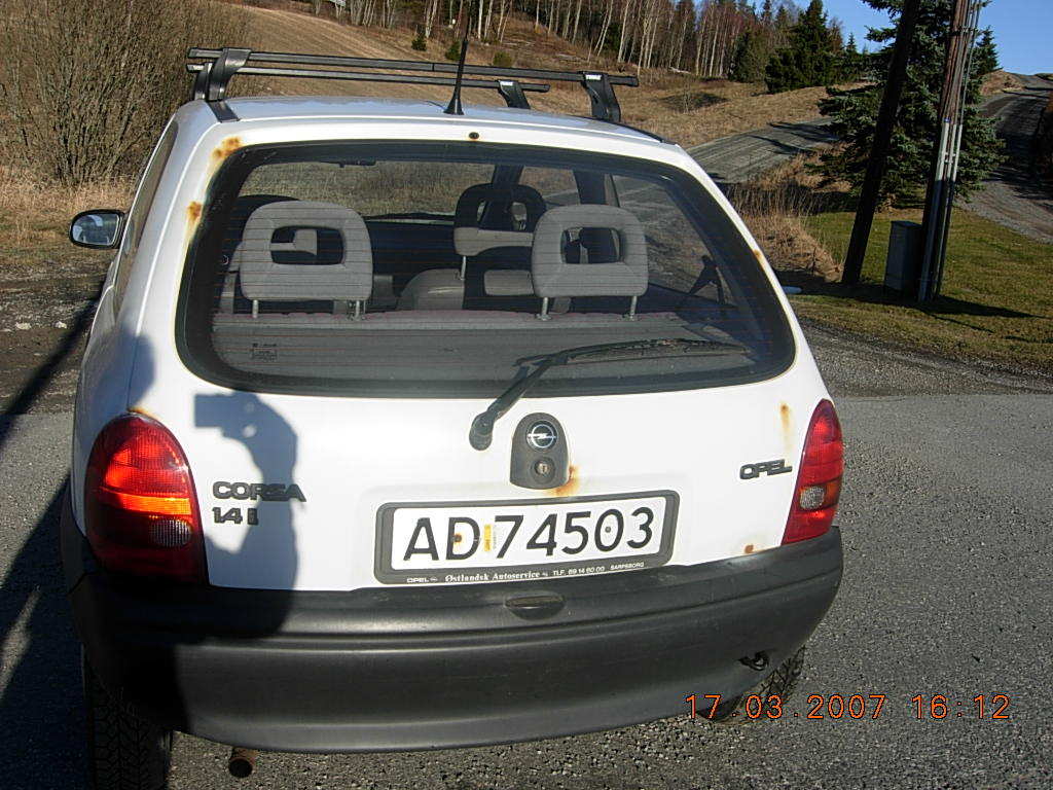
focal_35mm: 36
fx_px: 1095
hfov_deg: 51.4
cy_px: 395
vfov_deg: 39.7
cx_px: 526
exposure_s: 1/342
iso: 50
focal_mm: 7.5
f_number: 6.1
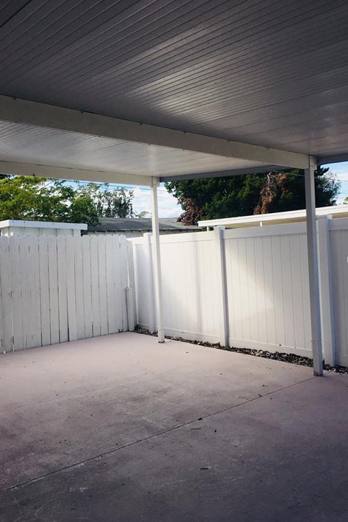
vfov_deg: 60.3
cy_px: 260
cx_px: 177
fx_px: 449
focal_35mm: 31
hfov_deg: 42.3
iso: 25
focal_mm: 4.15
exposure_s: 1/739
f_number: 2.2
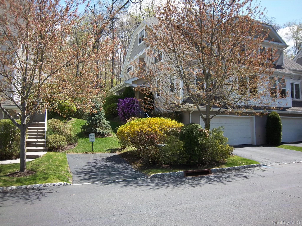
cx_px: 151
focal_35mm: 28
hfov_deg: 63.4
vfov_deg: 49.7
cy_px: 113
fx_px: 244
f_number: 3.5
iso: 64
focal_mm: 5.1
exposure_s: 1/320
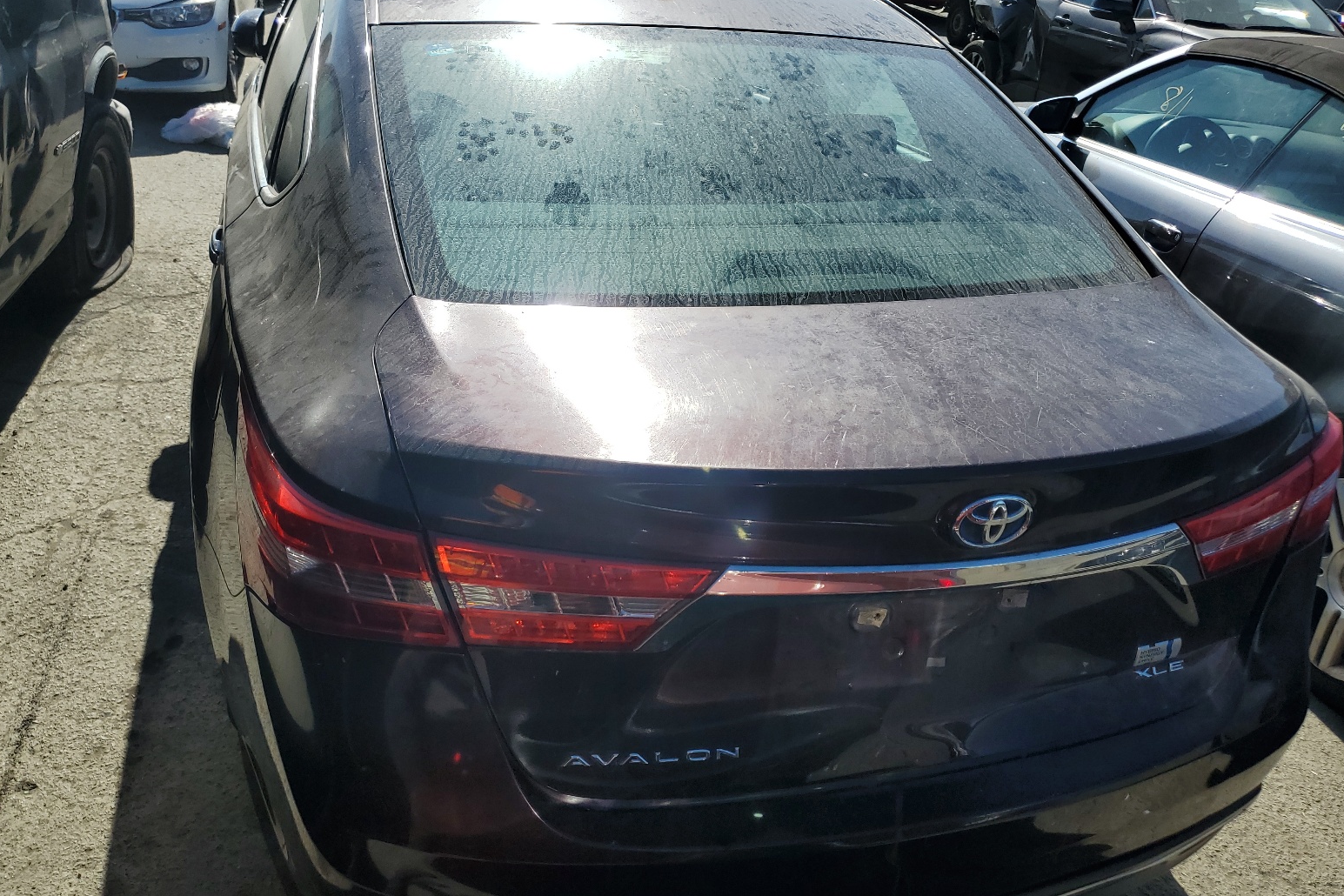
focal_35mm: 28
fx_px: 1045
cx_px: 659
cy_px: 431
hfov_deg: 65.5
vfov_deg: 46.4
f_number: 1.5
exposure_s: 1/5000
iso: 50
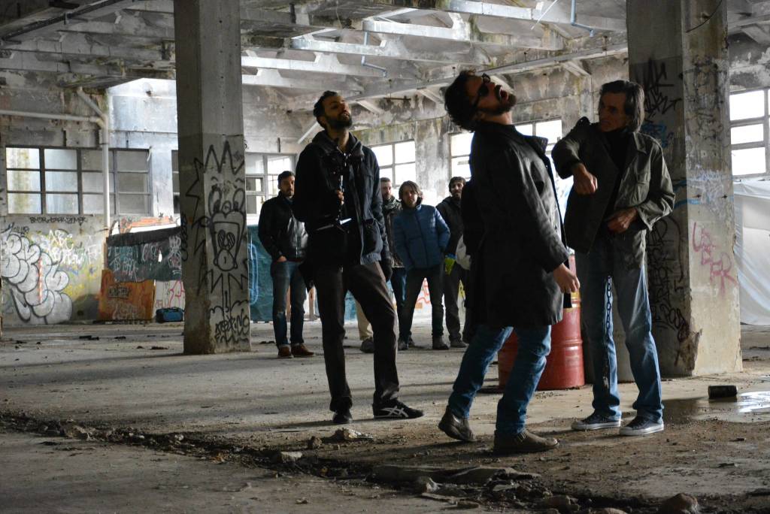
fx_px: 1445
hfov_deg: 29.8
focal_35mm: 68
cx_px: 385
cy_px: 257
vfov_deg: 20.2
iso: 4500
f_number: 4.5
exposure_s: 1/80
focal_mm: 45
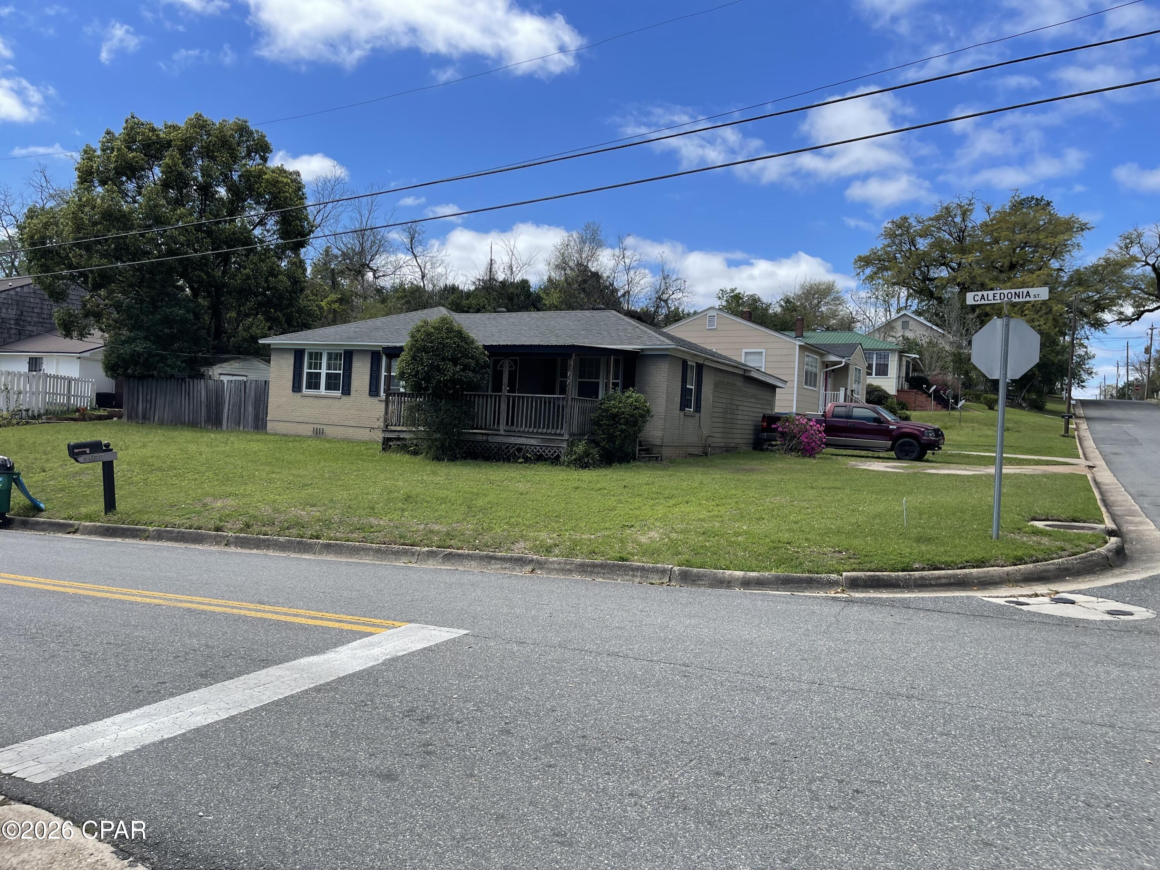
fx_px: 838
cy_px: 435
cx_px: 580
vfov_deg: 54.9
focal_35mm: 25
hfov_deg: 69.4
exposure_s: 1/2786
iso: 32
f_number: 1.6
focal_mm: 5.1
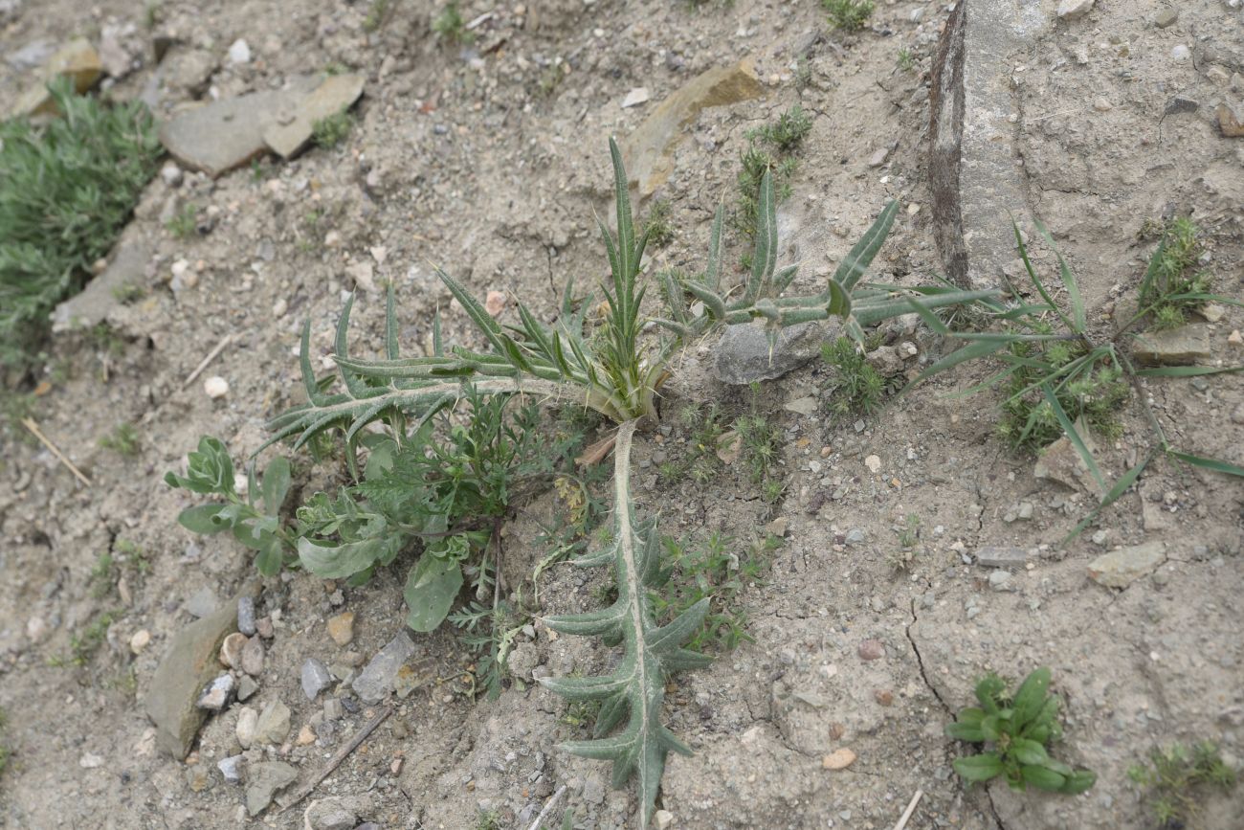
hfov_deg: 36.2
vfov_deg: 24.6
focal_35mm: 55
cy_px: 415
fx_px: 1901
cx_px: 622
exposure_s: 1/125
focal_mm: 55
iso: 100
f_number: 9
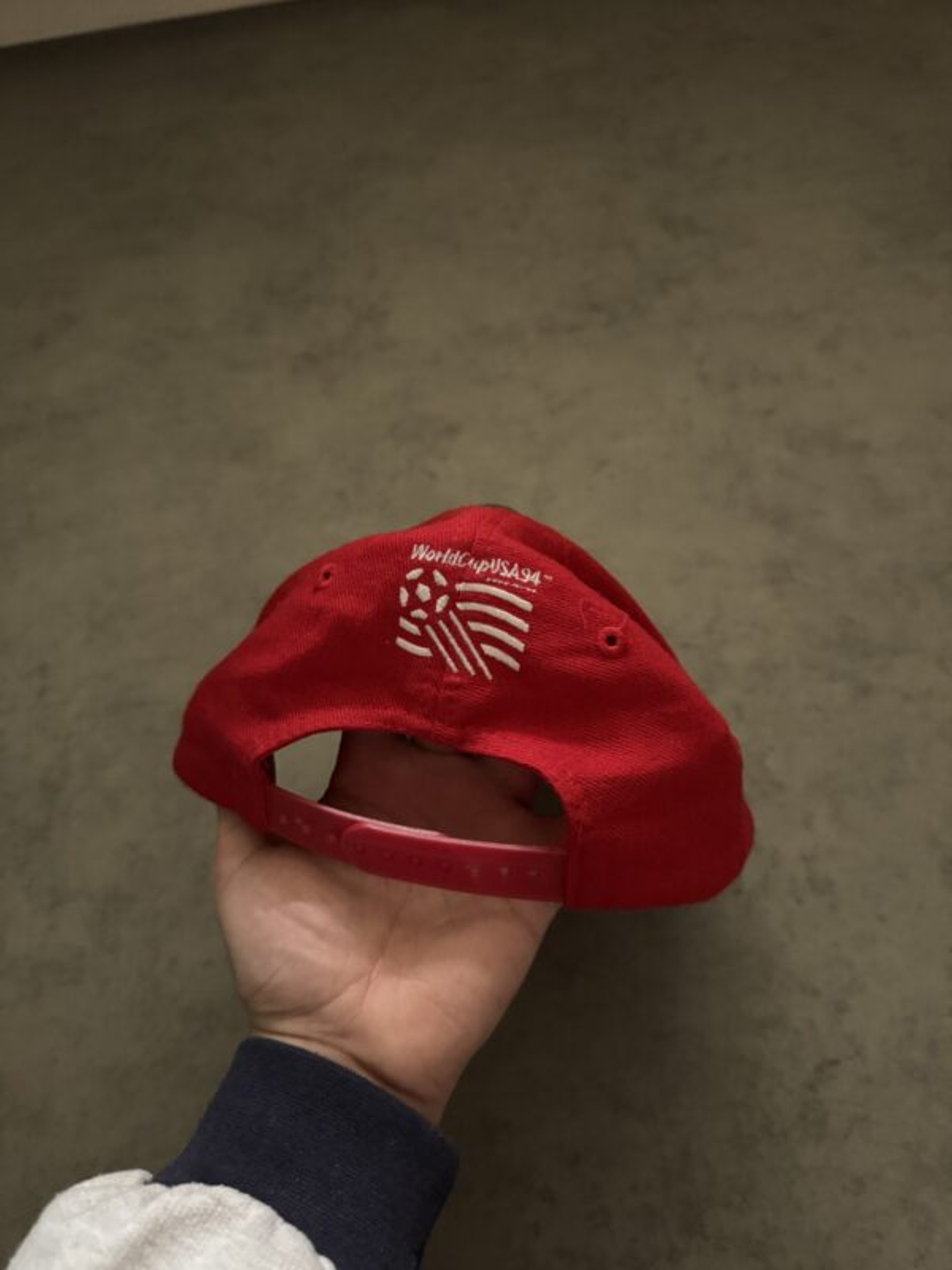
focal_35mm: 24
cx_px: 476
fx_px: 880
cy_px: 635
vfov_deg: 71.6
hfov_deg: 56.8
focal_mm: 6.76
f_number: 1.78
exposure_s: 1/30
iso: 1250
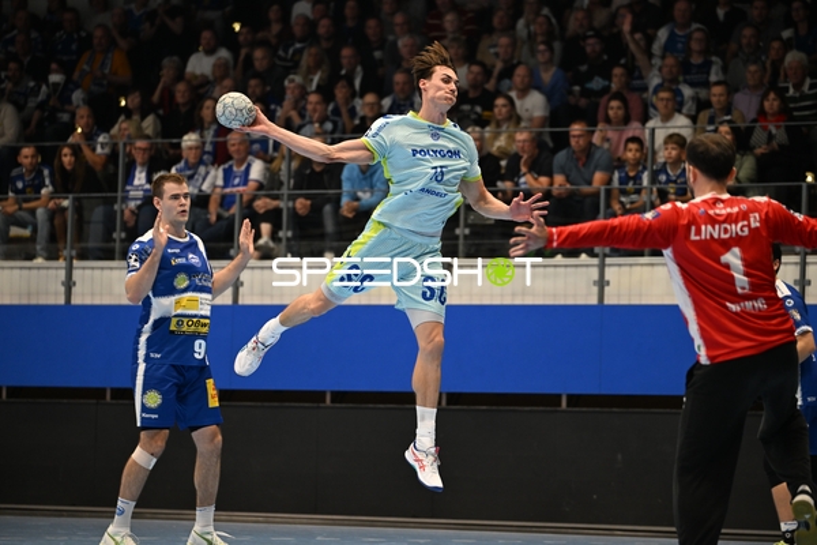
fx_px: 2837
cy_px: 272
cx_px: 408
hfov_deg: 16.4
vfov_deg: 11.0
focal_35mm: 125
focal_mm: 125
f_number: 2.8
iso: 1600
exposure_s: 1/800
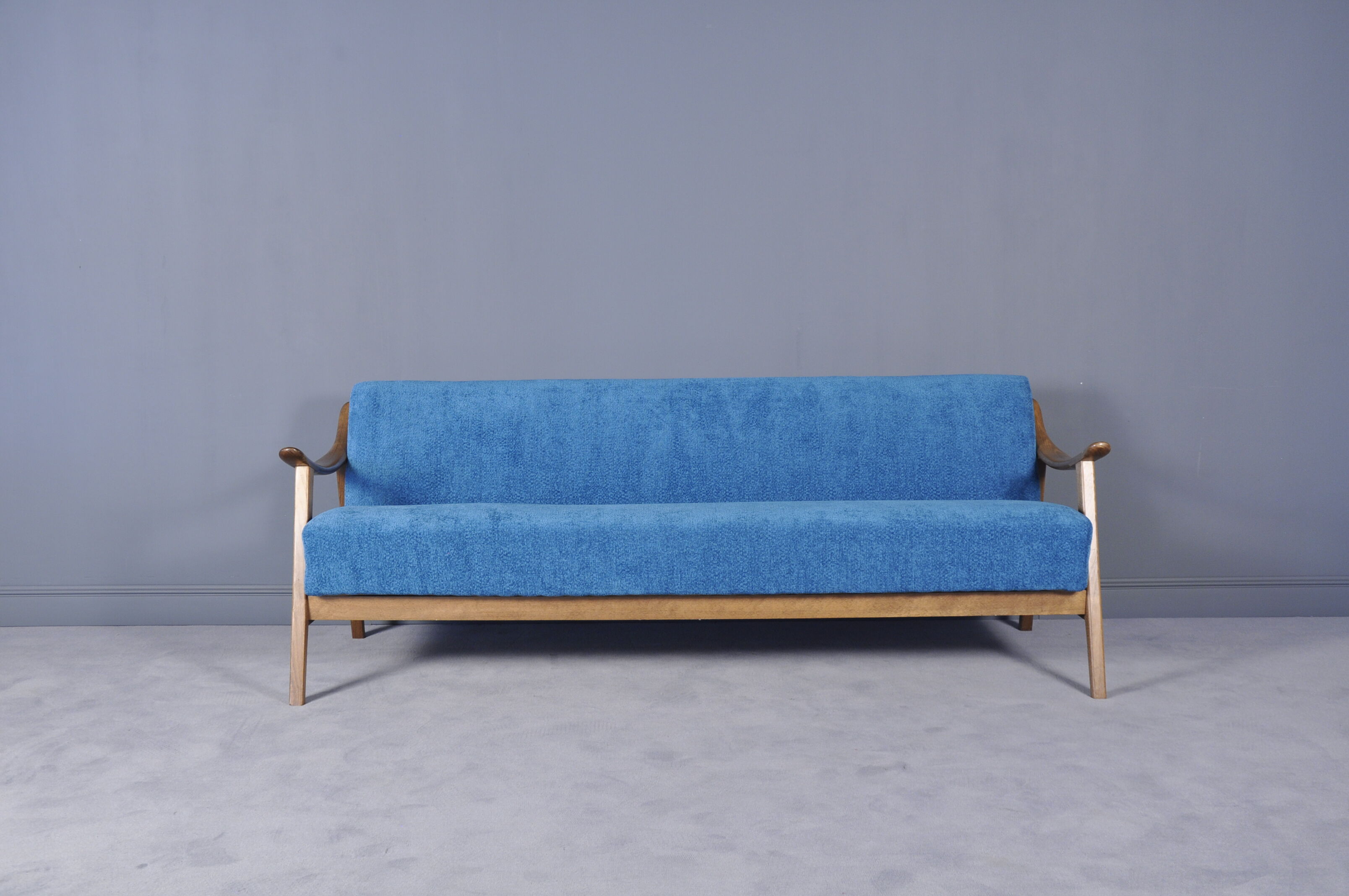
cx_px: 674
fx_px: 1460
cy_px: 448
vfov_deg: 34.1
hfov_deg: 49.6
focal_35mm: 39
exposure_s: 1/5
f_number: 8
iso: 400
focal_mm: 26
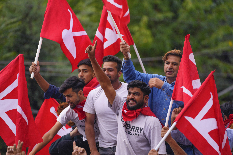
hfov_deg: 10.3
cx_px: 116
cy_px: 78
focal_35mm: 200
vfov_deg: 6.9
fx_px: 1294
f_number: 3.2
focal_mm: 200
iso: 100
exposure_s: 1/160
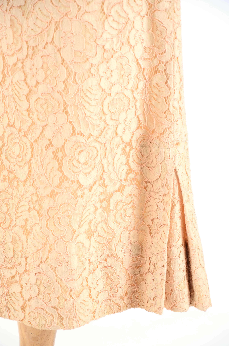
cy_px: 173
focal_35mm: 158
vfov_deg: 13.1
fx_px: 1510
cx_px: 114
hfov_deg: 8.7
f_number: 6.3
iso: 160
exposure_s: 1/80
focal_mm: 105
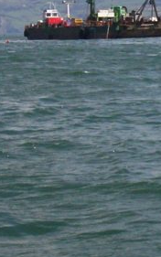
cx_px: 185
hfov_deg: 9.3
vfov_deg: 14.9
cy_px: 42
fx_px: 974
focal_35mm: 139
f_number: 4.5
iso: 100
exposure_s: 1/917
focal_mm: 5.9
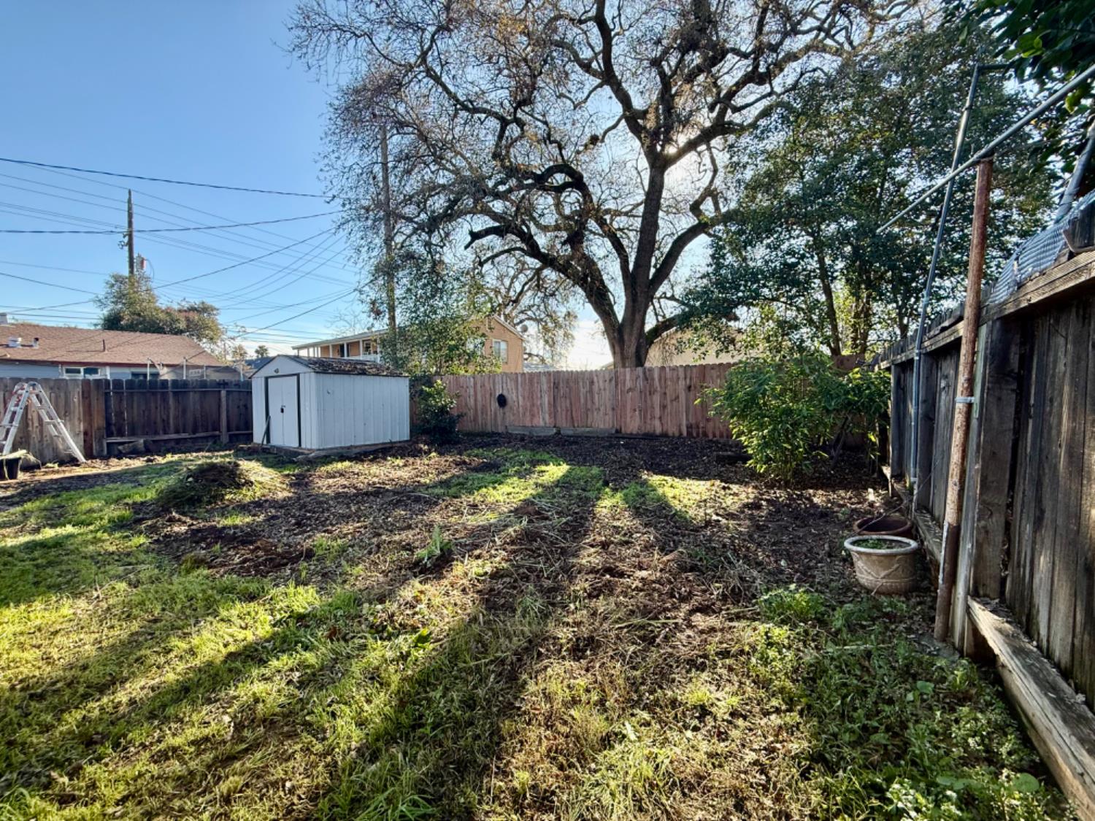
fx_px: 443
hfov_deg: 102.1
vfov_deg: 85.7
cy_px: 410
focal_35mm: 14
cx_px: 548
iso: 64
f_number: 2.2
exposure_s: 1/297
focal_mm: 2.22
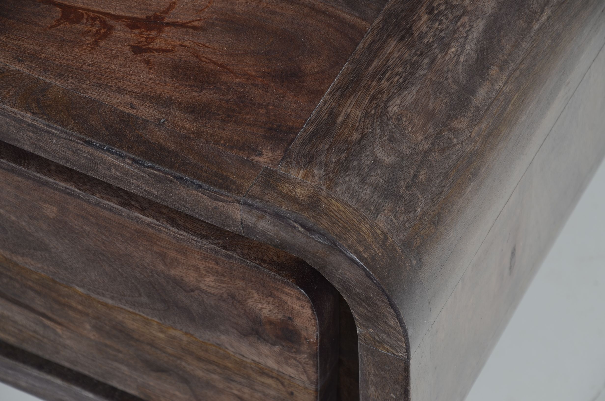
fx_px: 2641
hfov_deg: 13.1
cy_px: 200
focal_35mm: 158
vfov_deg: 8.7
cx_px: 302
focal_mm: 105
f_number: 7.1
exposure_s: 1/60
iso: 160
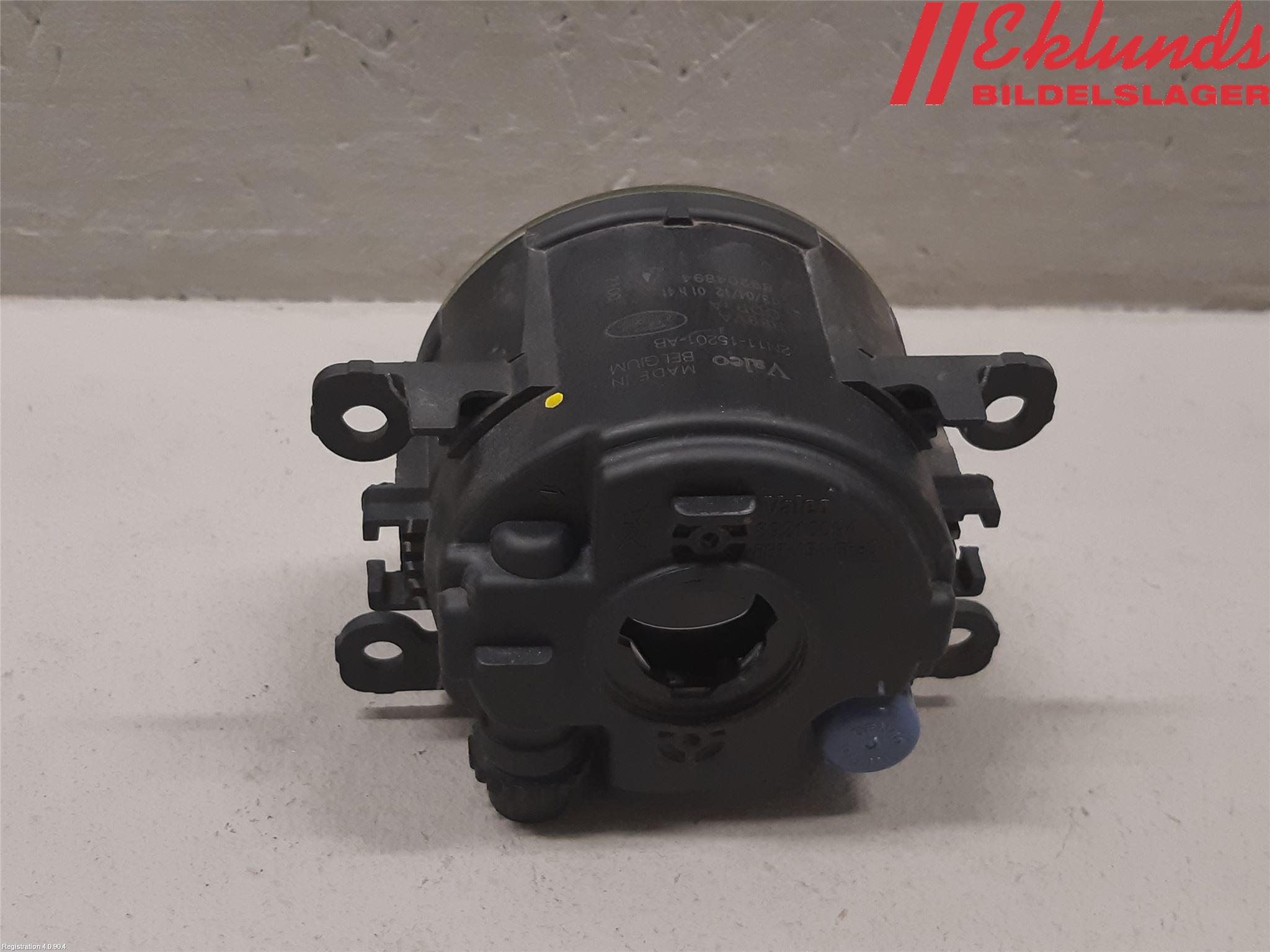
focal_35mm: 26
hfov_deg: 67.3
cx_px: 635
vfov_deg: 53.1
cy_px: 476
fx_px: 954
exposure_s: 1/50
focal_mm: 3.93
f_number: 1.7
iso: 125
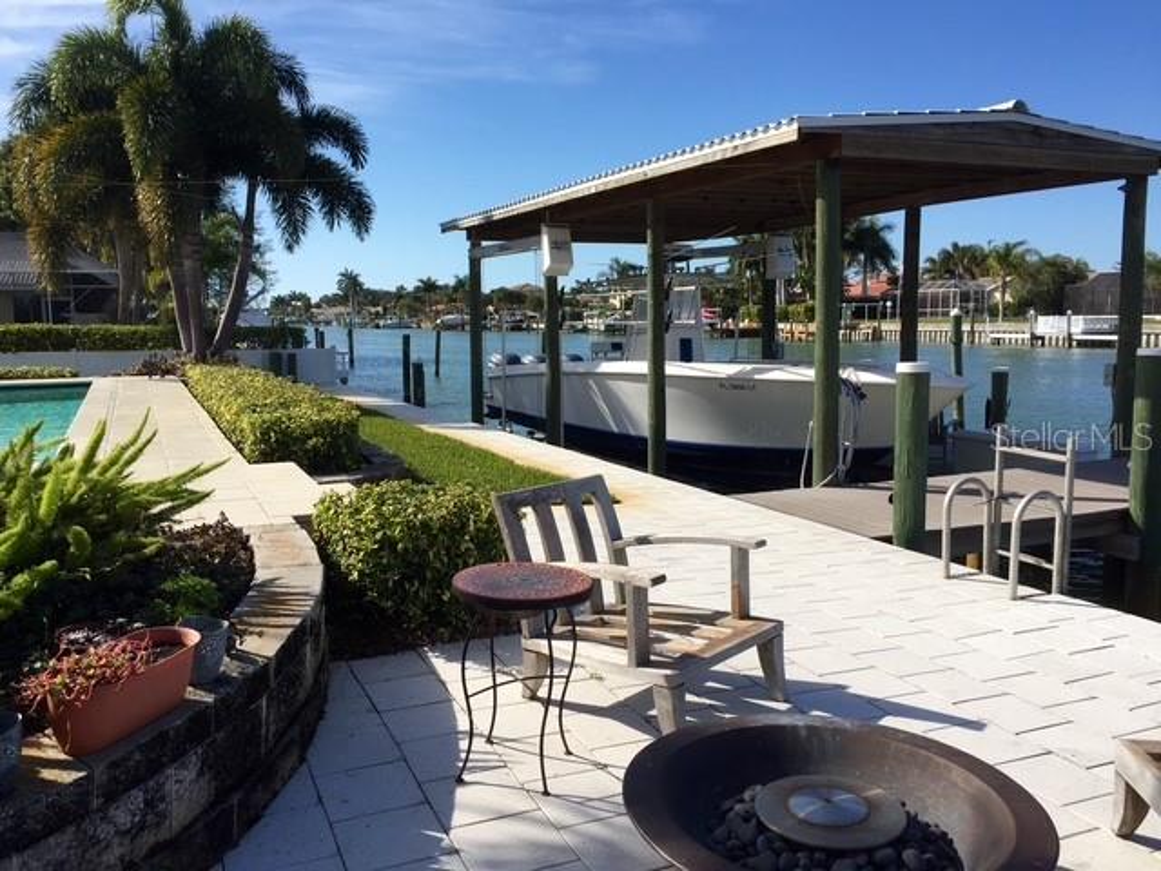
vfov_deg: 48.2
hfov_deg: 61.7
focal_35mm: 29
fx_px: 973
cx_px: 580
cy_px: 436
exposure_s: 1/2326
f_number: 2.2
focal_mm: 4.15
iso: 32
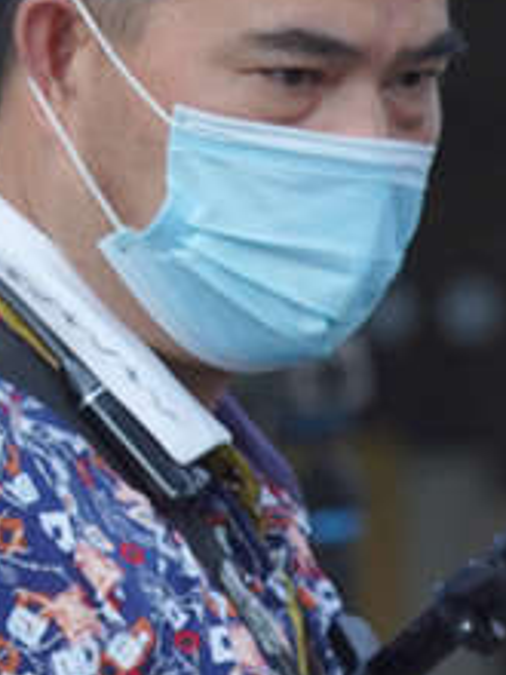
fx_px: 20718
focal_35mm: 1063
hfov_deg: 1.4
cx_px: 1426
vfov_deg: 1.9
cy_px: 1586
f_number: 5.6
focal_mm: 135
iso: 320
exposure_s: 1/500
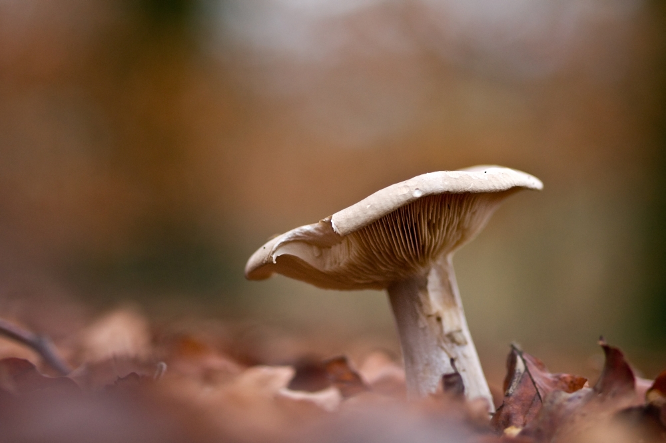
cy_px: 222
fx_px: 2913
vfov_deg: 8.7
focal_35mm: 158
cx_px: 333
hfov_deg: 13.0
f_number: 2.8
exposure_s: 1/30
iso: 200
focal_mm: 105
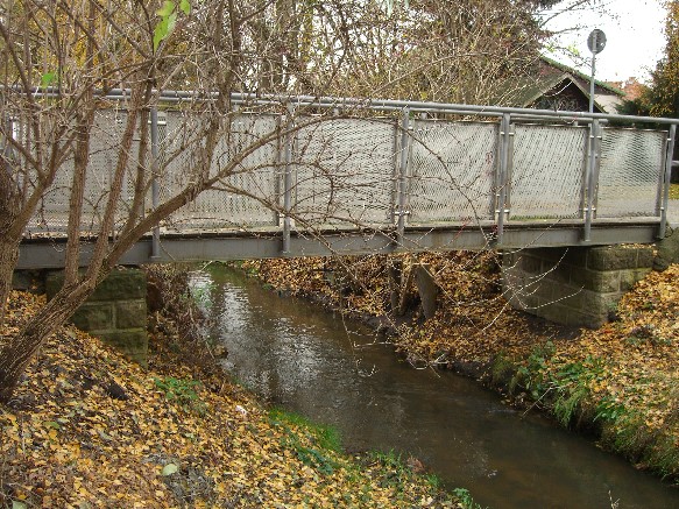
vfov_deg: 37.7
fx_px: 745
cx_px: 340
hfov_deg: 49.0
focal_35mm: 38
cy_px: 254
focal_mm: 7.9
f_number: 2.8
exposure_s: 1/60
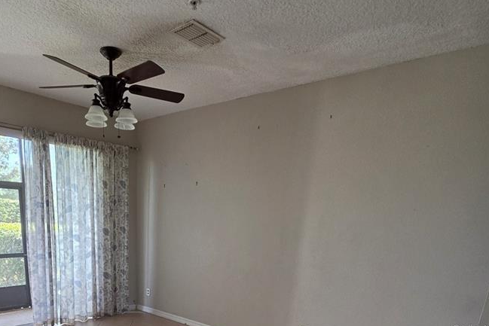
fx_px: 340
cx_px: 167
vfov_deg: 43.6
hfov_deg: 69.7
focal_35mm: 25
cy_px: 329
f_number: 1.9
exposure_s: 1/120
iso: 160
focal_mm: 2.2
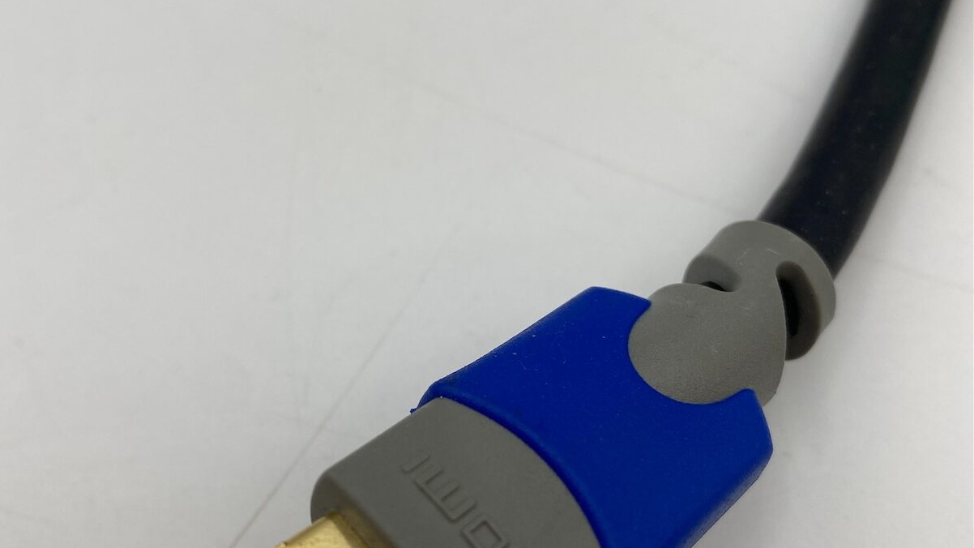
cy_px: 281
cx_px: 485
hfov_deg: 52.8
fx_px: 981
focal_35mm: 38
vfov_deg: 31.2
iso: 32
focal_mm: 4.25
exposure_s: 1/161
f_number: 1.8
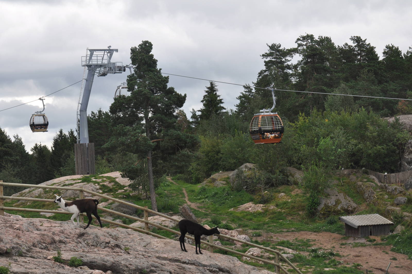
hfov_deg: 18.2
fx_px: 1286
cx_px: 206
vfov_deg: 12.1
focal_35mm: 112
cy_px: 137
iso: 200
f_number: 9
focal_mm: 75
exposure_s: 1/200
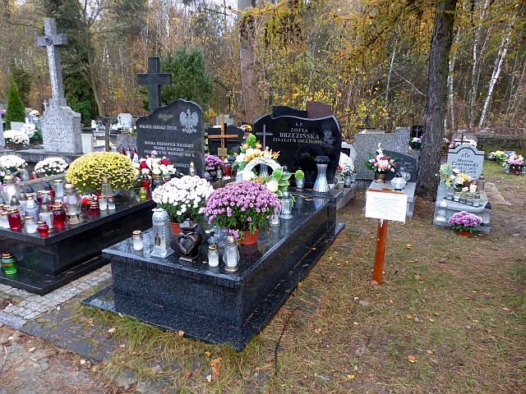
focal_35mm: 25
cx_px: 263
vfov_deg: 54.9
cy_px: 197
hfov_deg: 69.4
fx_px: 380
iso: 320
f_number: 2.8
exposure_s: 1/60
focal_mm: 4.5
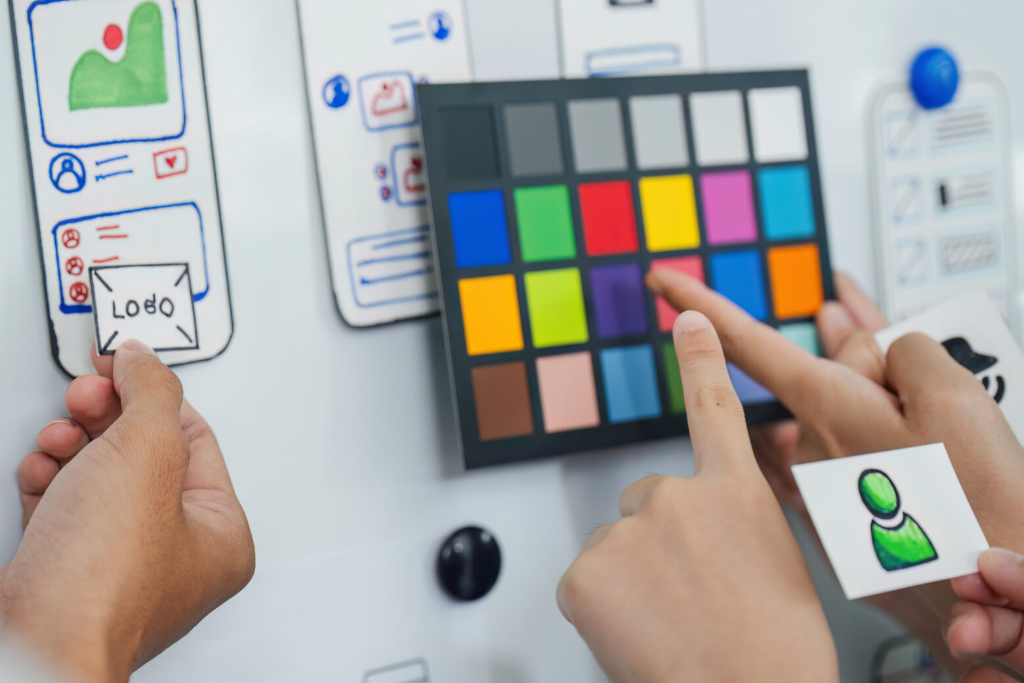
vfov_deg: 16.6
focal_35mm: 82
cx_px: 190
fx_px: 2332
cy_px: 265
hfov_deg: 24.3
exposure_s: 1/250
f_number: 2.8
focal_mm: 50
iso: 500
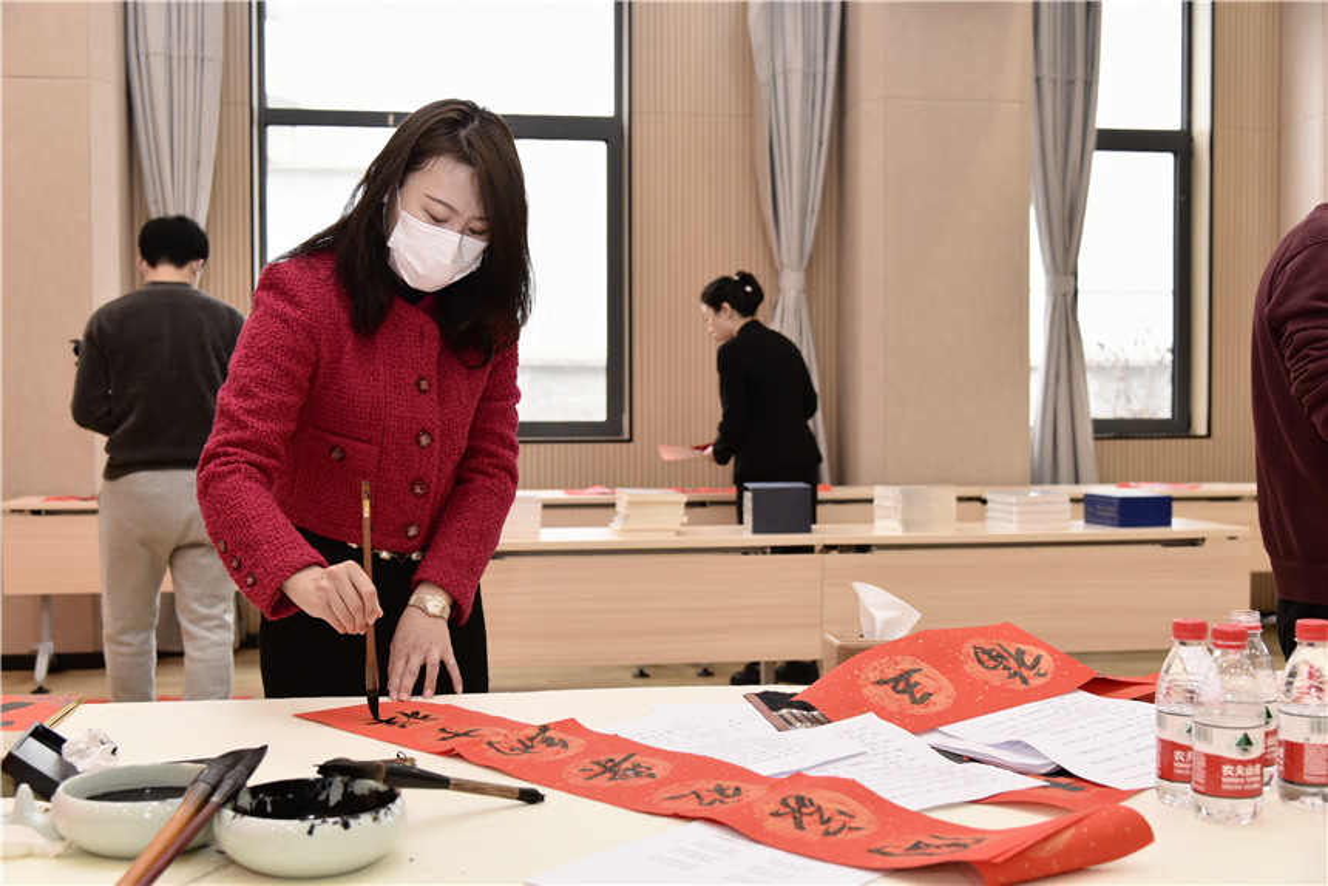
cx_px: 664
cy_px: 443
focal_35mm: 40
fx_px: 1476
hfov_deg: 48.4
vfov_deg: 33.4
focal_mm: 40
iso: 1600
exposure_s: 1/160
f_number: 5
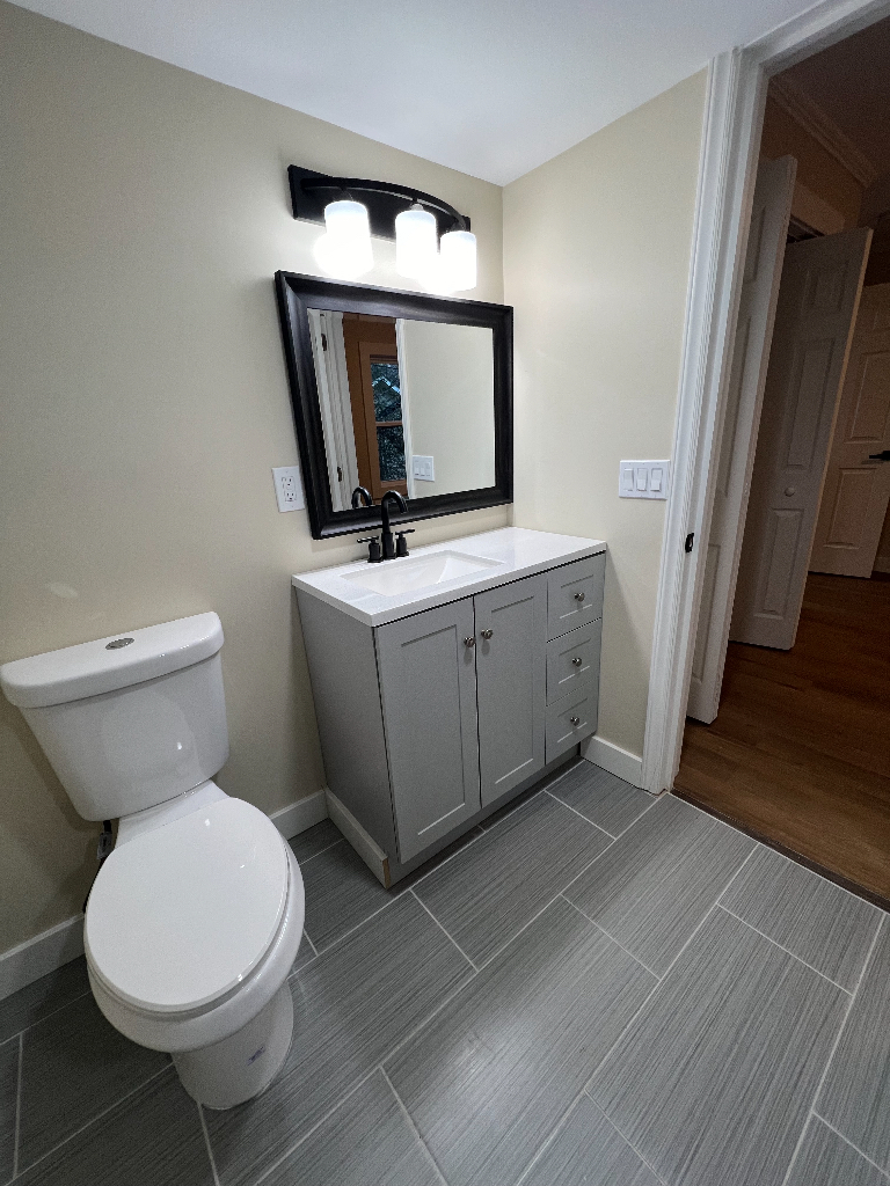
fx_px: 446
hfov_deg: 89.9
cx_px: 445
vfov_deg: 106.2
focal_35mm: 13
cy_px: 593
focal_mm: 1.57
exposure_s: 1/120
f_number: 1.8
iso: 100
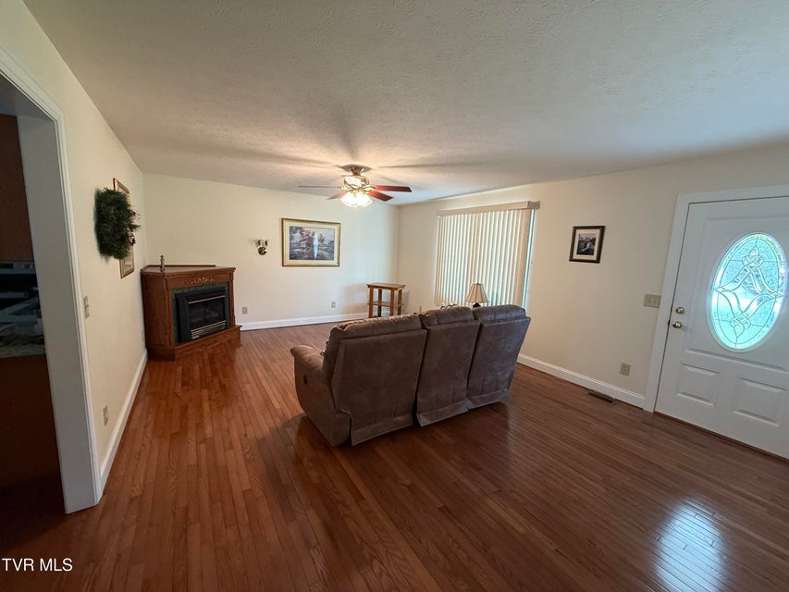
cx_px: 394
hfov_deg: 102.1
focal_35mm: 14
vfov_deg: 85.7
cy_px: 296
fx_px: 319
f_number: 2.2
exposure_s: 1/60
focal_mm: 2.22
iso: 250
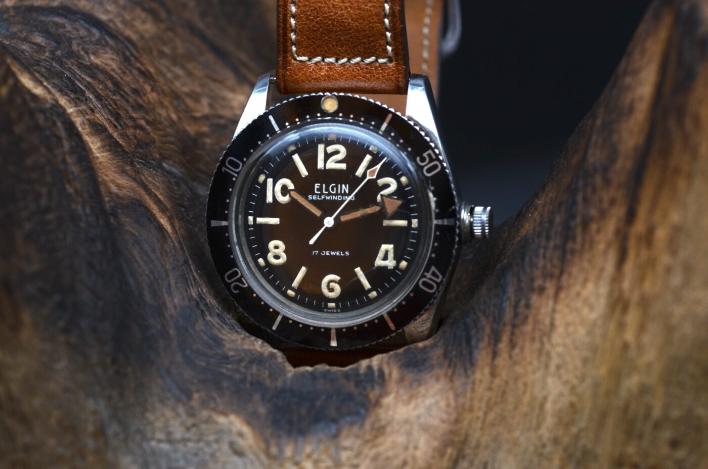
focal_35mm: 90
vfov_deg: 15.1
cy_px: 234
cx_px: 354
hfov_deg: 22.7
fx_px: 1767
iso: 500
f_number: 6.3
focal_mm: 60
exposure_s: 1/40
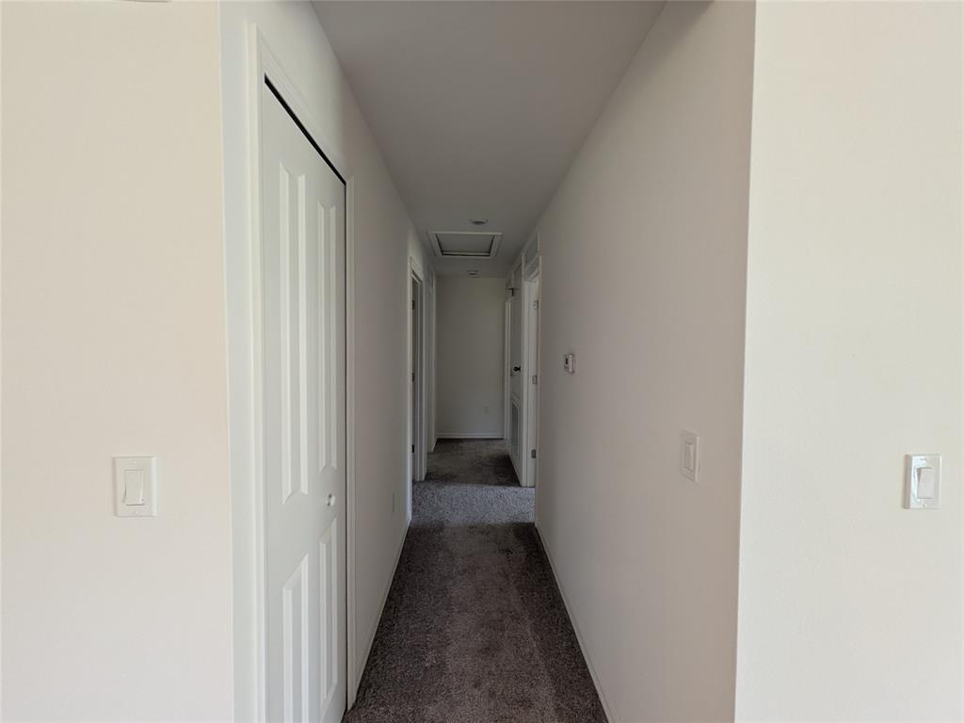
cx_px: 482
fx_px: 362
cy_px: 362
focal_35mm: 13
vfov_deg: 89.9
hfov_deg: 106.2
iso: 129
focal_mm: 1.54
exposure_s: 1/30
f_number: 2.2
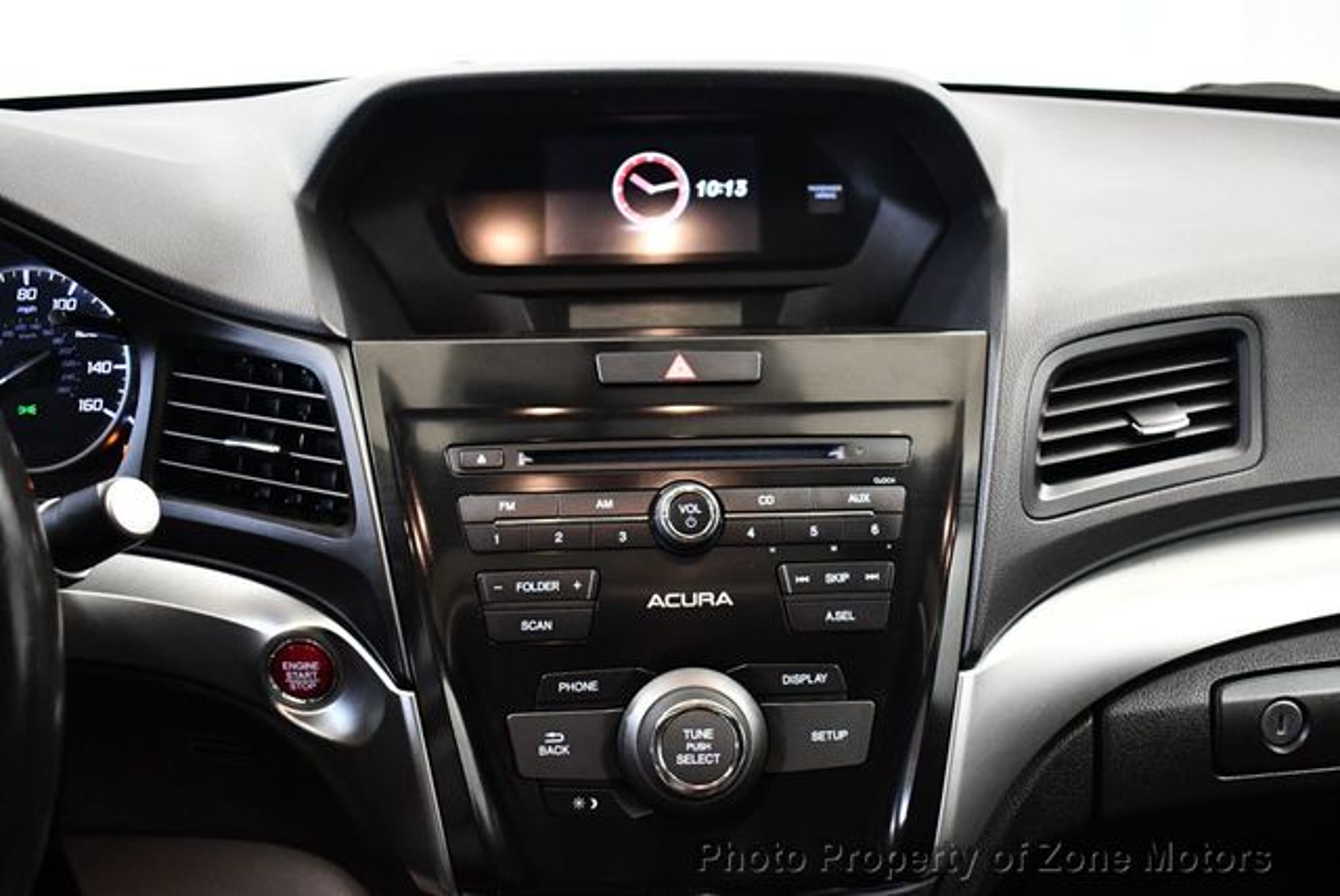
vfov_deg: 36.9
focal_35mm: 36
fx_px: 1341
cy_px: 448
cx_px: 670
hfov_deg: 53.1
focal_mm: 18
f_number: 3.5
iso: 3600
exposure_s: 1/60
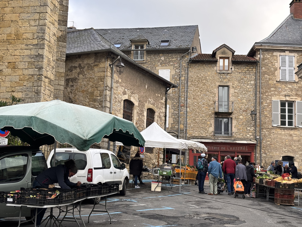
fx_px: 454
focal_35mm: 52
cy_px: 114
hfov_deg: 36.8
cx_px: 151
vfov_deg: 28.0
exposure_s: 1/406
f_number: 1.6
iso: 32
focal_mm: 5.96
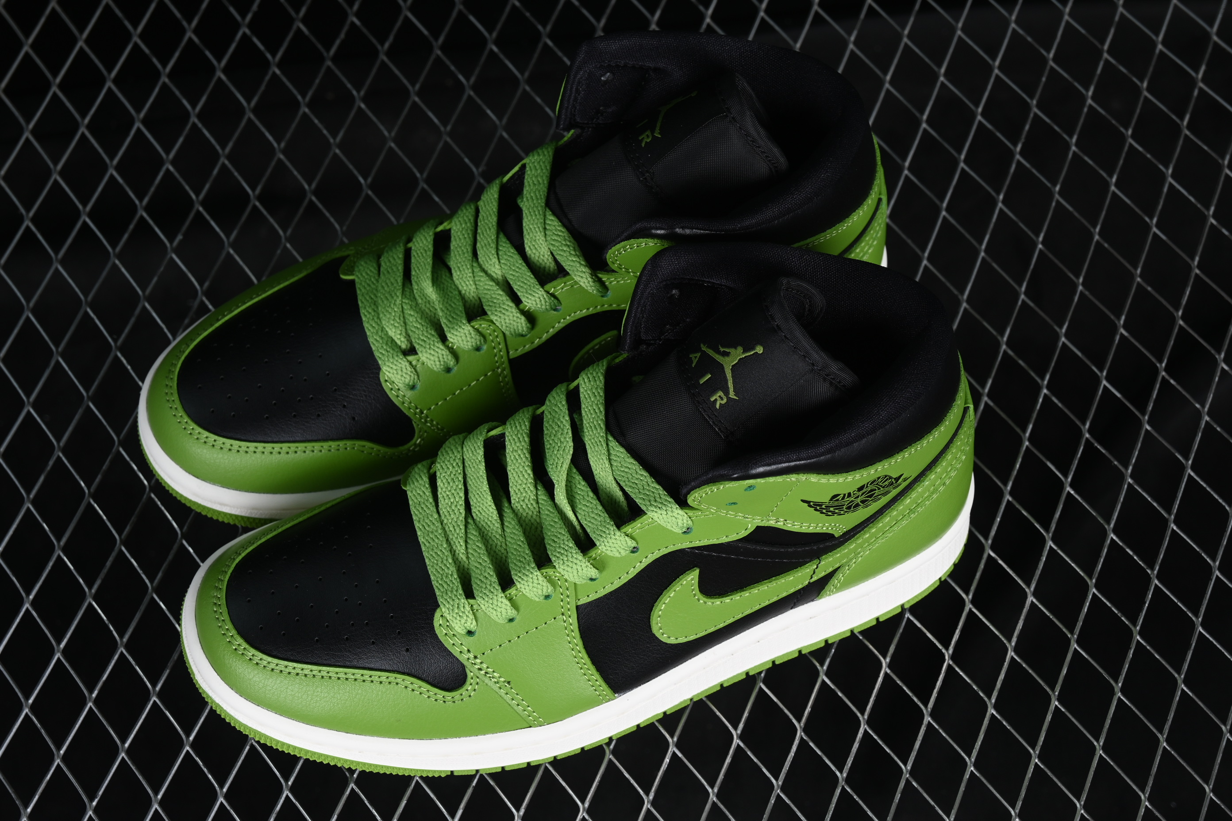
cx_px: 616
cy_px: 410
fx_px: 2566
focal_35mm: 75
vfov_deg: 18.2
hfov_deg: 27.0
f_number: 8
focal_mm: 50
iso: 160
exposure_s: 1/80
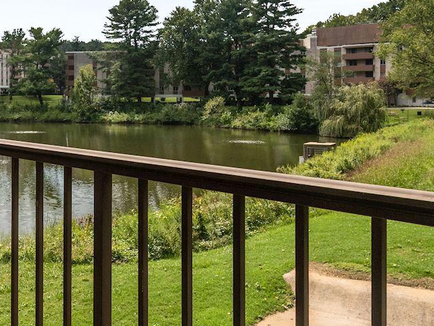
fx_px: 589
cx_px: 18
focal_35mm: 47
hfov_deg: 37.0
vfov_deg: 30.6
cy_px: 104
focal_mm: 16
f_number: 8
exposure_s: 1/800
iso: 400
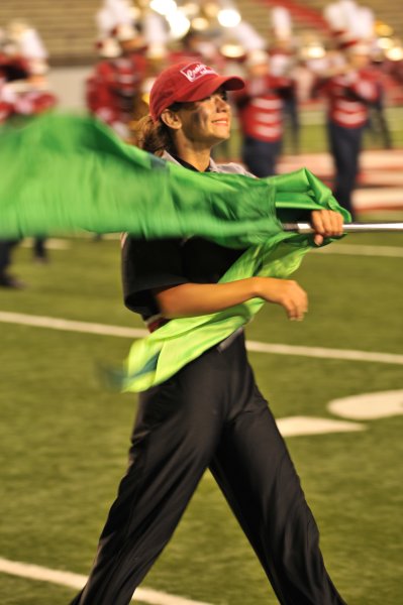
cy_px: 302
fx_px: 2775
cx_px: 202
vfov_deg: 12.5
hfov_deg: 8.3
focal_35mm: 165
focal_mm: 110
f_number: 2.8
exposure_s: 1/60
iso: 280
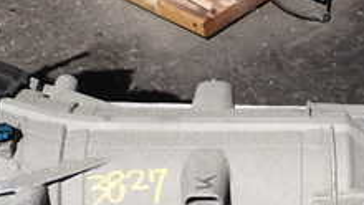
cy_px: 223
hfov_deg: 22.4
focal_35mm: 95
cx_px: 144
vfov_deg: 12.5
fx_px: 917
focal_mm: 5.79
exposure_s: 1/160
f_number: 9
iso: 100
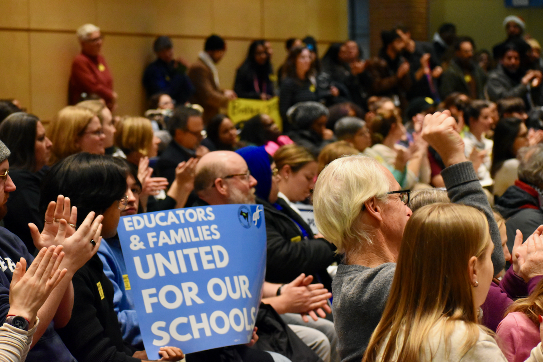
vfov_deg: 11.4
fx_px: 1810
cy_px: 181
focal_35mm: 120
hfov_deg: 17.1
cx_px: 272
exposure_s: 1/250
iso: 4500
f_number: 4.8
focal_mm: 80
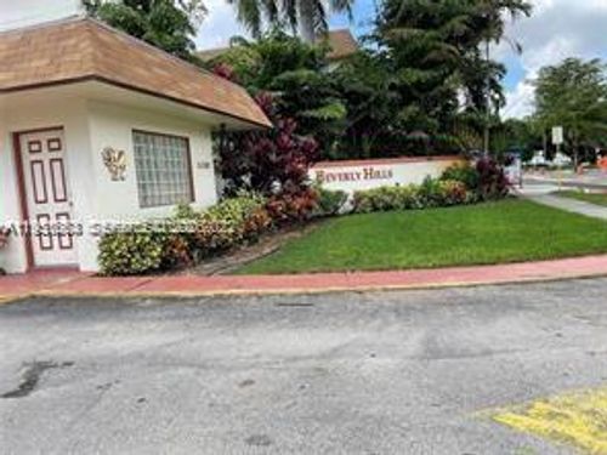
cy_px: 228
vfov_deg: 53.1
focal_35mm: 26
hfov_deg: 67.3
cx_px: 304
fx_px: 456
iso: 32
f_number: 1.6
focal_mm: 4.2
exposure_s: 1/963
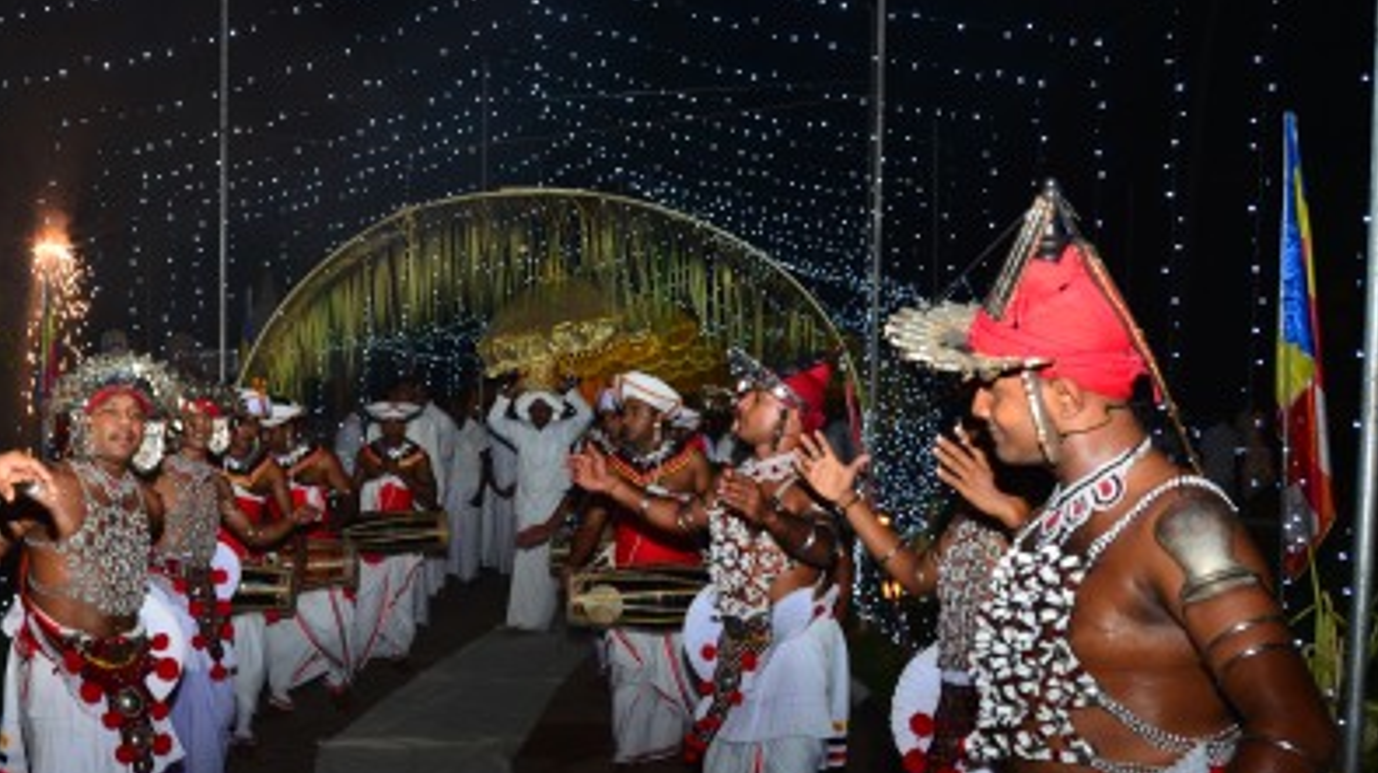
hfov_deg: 46.1
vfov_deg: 27.5
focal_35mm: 43
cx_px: 392
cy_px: 512
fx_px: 1570
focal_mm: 18
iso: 500
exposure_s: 1/50
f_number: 5.6
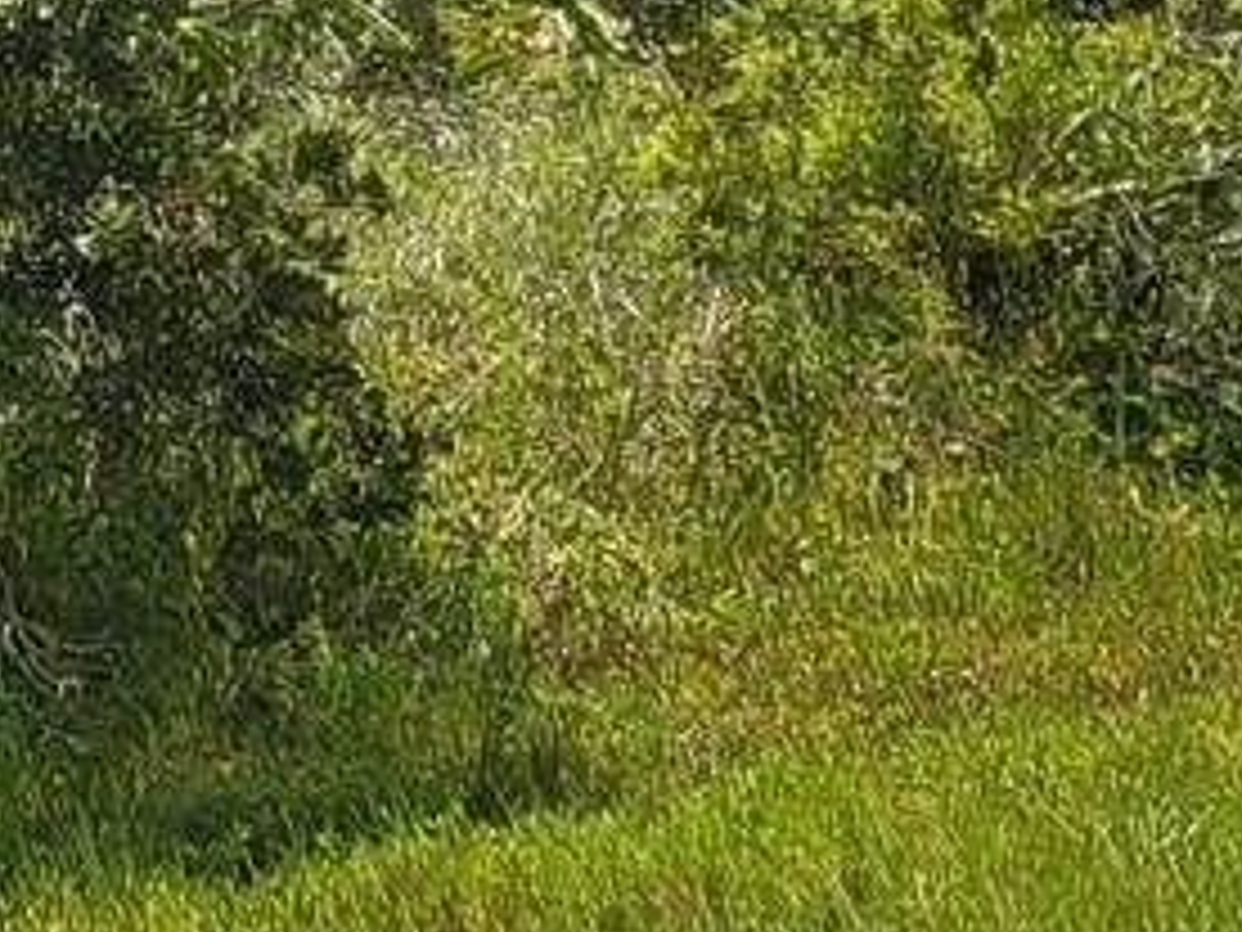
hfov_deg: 13.4
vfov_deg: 10.1
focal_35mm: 139
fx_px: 4987
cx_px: -580
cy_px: -756
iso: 40
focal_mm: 5
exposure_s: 1/2767
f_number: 1.8
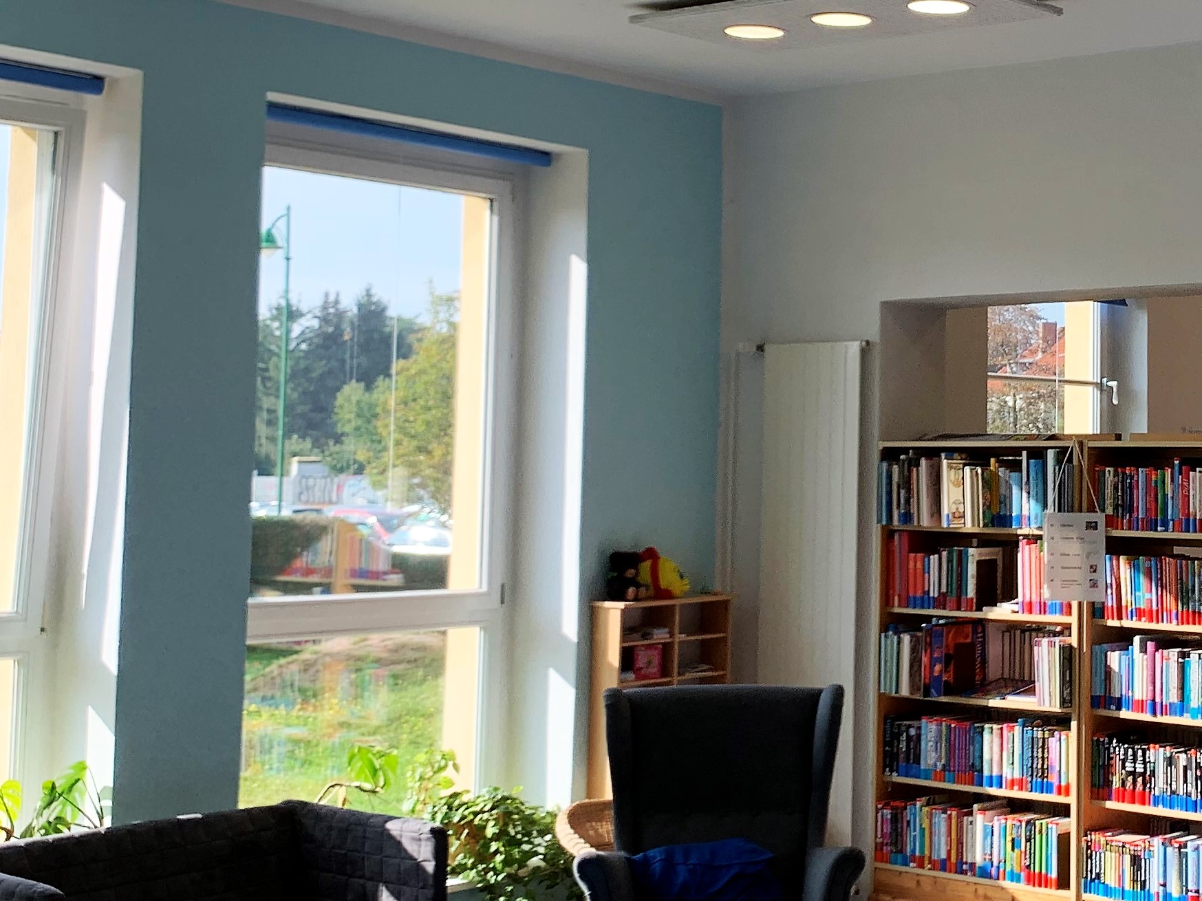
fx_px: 2083
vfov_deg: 24.3
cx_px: 997
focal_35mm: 60
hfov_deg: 31.2
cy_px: 325
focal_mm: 4.25
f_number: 1.8
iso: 25
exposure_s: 1/368
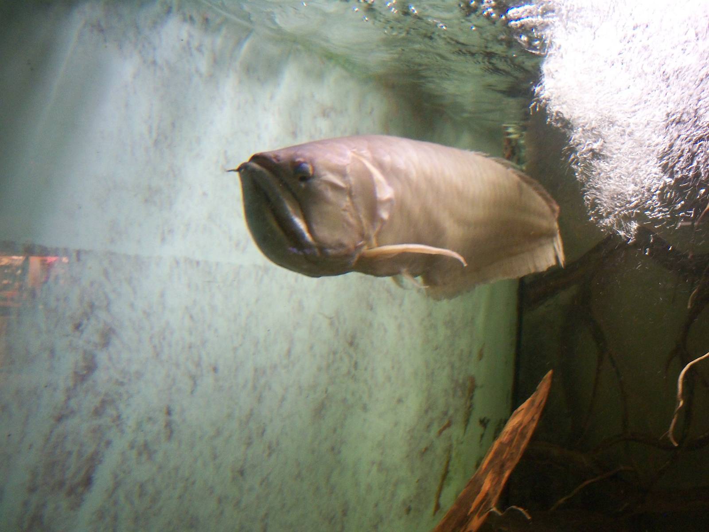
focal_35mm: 35
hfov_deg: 52.6
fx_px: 717
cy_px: 266
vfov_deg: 40.7
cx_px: 354
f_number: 3.5
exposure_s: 1/30
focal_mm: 6.2
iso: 250
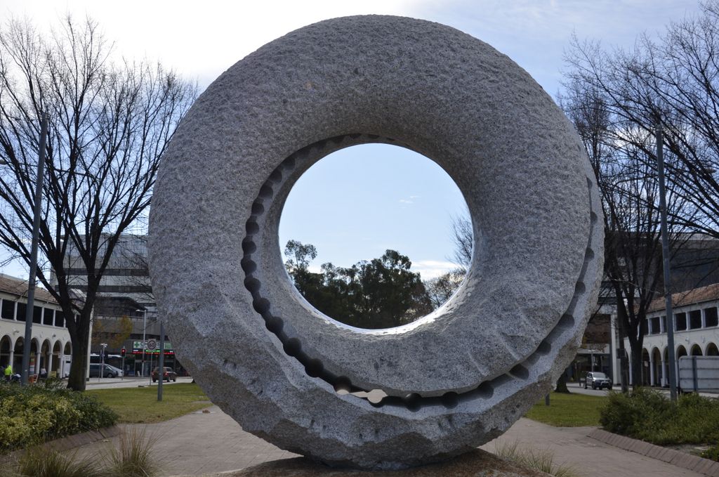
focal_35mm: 38
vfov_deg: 35.4
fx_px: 748
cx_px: 360
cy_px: 238
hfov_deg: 51.4
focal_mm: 25
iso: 100
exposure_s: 1/250
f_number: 8
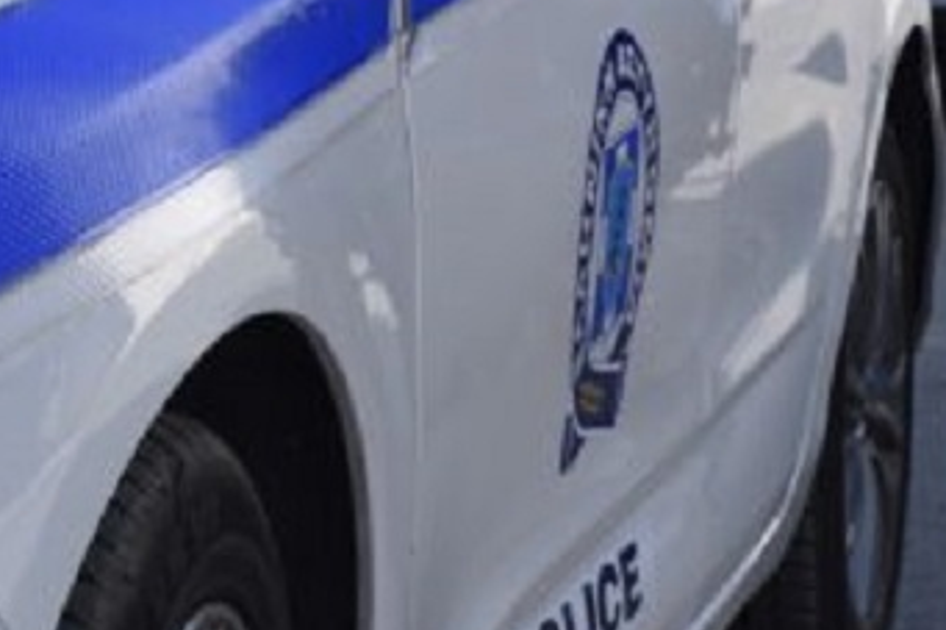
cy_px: 78
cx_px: 1221
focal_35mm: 206
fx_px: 5410
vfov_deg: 6.6
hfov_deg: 9.8
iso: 640
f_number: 11
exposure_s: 1/500
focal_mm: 52
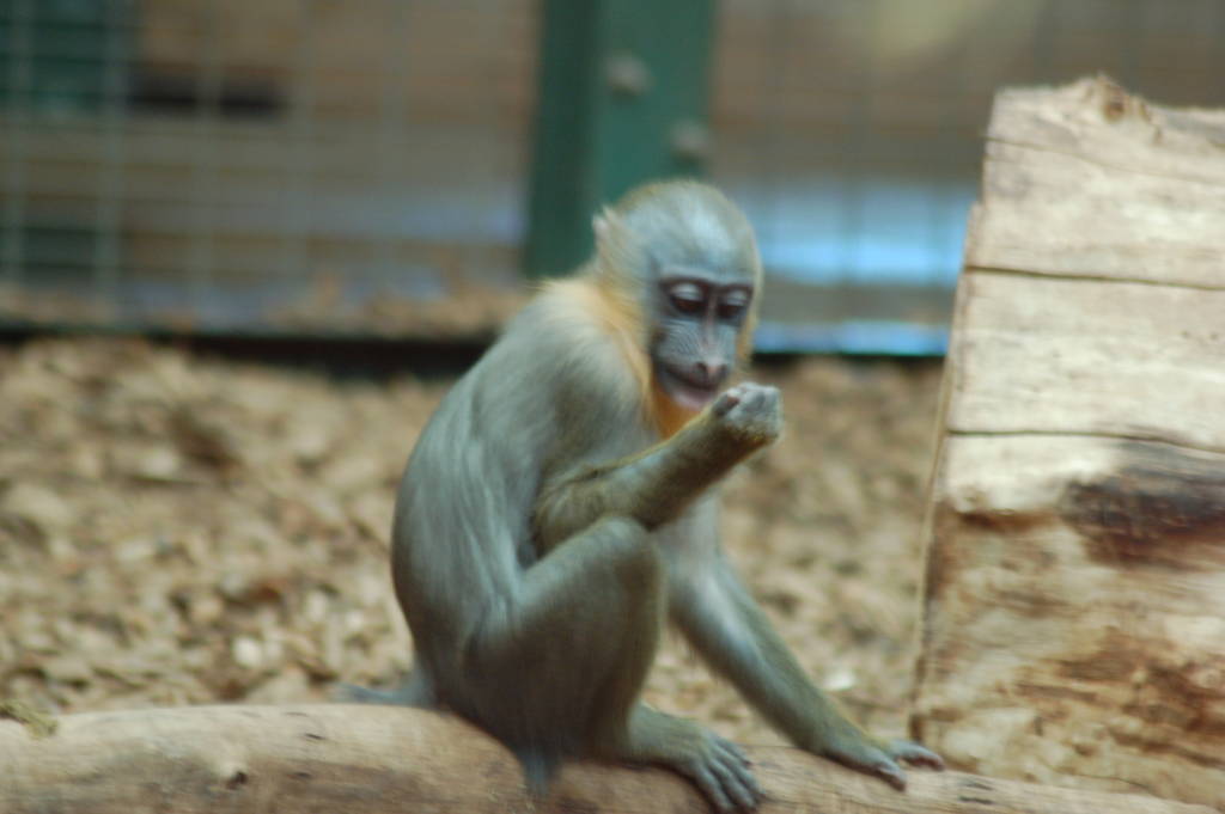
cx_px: 612
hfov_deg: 4.6
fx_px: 15300
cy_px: 407
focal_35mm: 450
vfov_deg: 3.1
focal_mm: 300
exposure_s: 1/20
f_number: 5.6
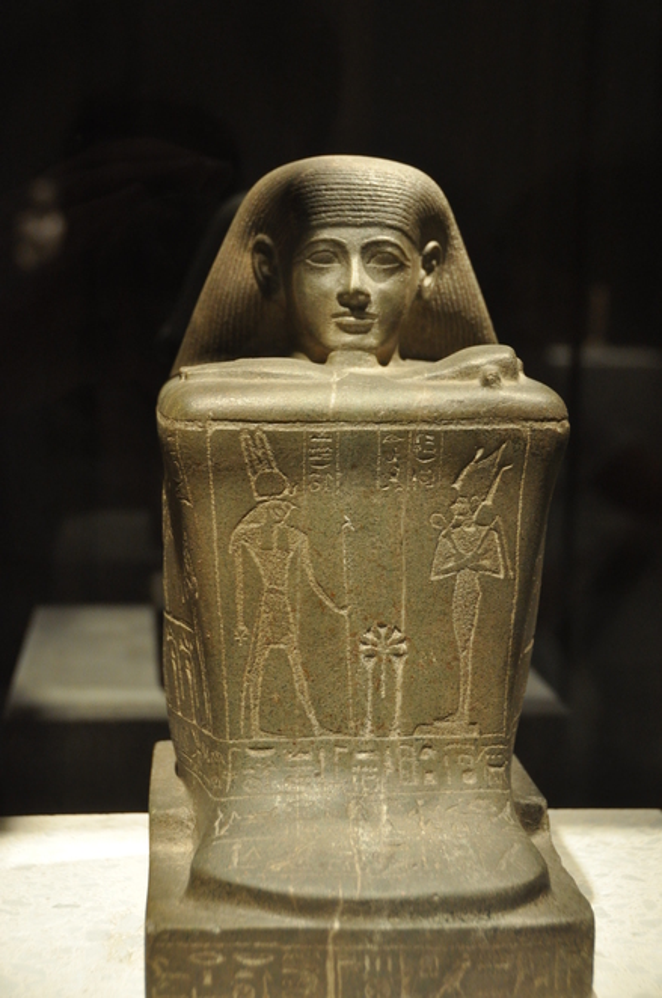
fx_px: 1910
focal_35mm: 69
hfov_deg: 19.7
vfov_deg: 29.3
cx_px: 331
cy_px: 499
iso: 1000
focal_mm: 46
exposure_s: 1/60
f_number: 4.5
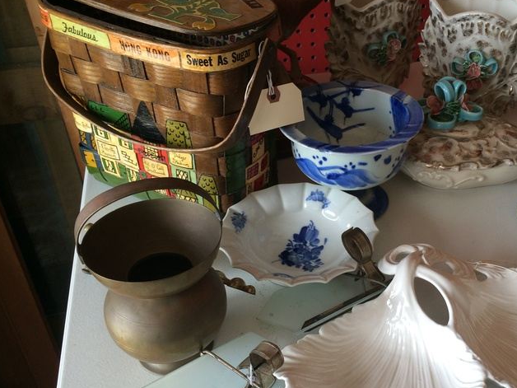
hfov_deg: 43.1
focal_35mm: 43
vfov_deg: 33.5
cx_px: 352
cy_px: 221
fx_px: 642
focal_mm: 4.12
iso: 50
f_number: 2.2
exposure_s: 1/120
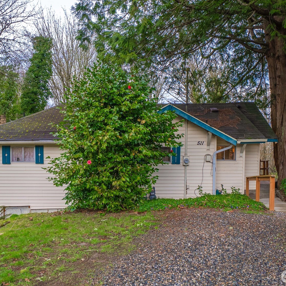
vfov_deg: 67.3
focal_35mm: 23
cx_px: 128
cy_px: 143
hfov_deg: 67.1
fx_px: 215
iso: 200
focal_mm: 18
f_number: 7.1
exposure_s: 1/30
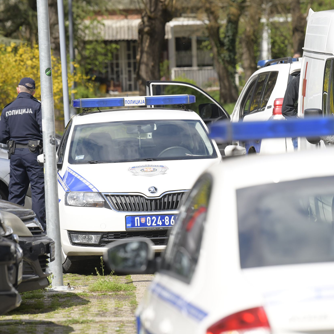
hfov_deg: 7.2
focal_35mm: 243
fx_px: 2653
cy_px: 167
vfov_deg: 7.2
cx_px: 154
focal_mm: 190
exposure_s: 1/2000
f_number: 5
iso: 400
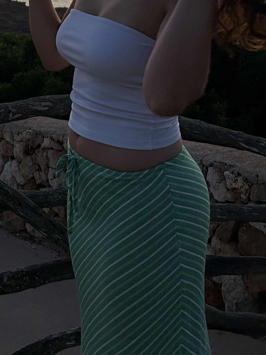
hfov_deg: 22.5
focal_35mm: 63
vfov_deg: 27.3
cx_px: 6
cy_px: -65
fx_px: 645
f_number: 1.5
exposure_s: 1/121
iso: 125
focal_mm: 5.7
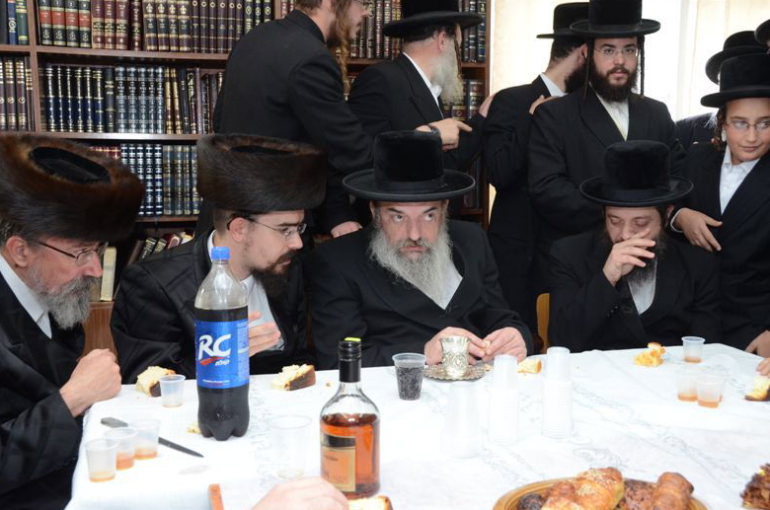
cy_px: 255
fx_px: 854
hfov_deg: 48.5
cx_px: 391
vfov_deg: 33.3
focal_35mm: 40
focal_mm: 26
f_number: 6.3
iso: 1600
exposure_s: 1/80
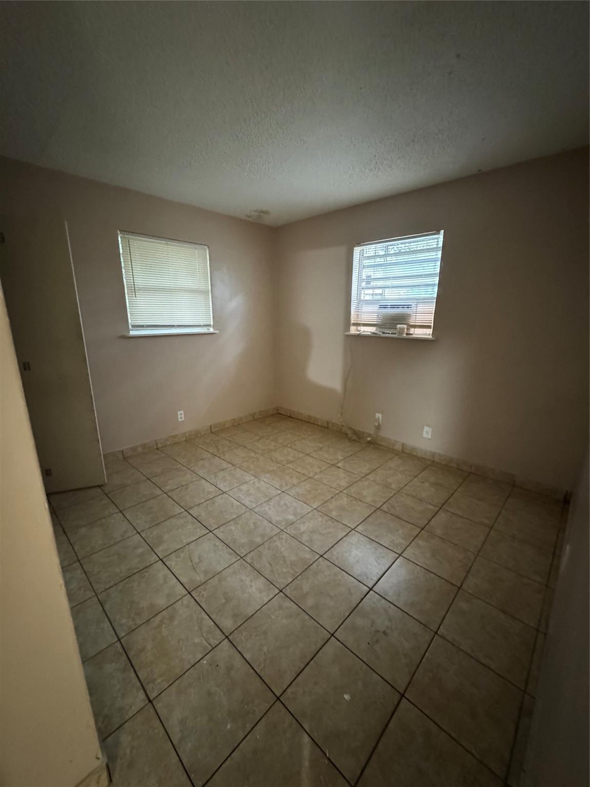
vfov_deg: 102.1
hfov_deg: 85.7
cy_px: 394
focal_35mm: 14
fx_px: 318
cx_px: 295
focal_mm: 2.22
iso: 1600
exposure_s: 1/40
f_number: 2.2
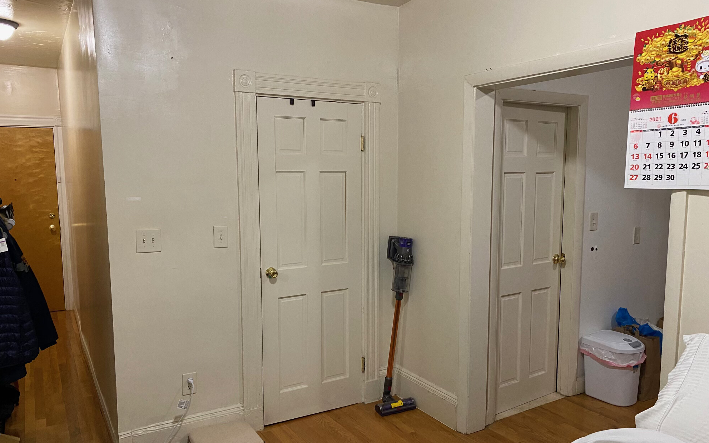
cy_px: 240
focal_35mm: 28
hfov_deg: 66.5
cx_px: 358
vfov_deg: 44.5
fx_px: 541
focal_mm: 4.25
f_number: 1.8
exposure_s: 1/60
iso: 320
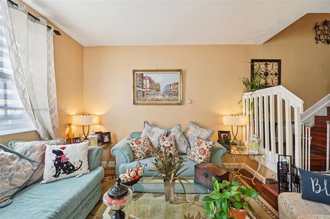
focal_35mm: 14
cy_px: 110
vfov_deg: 81.1
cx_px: 165
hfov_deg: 104.3
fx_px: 128
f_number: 8
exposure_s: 1/13
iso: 140
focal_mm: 14
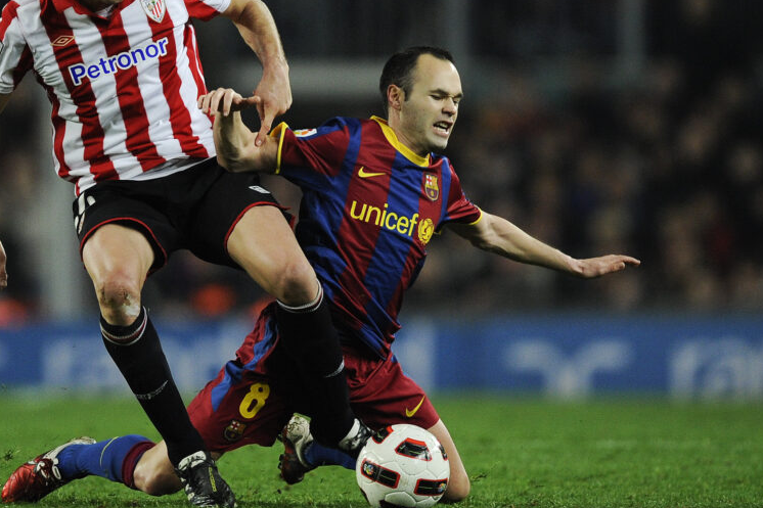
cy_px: 188
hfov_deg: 3.8
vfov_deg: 2.5
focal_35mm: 549
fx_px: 11632
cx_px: 261
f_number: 2.8
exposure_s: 1/1600
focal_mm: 400
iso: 1600
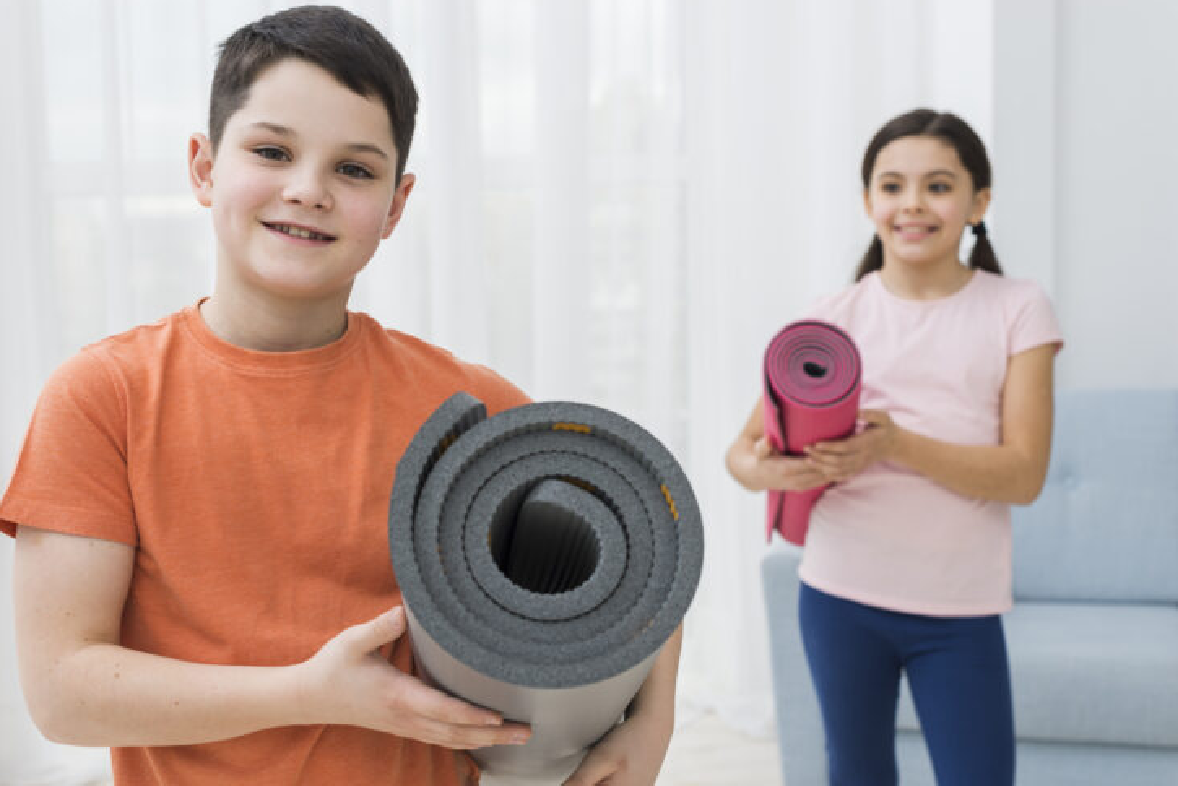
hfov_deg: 37.5
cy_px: 410
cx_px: 556
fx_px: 1735
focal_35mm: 53
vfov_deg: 25.5
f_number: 5
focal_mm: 50
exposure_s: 1/160
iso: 400
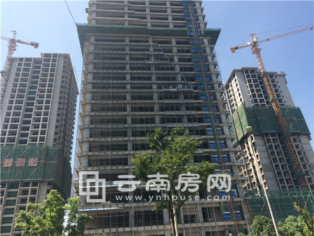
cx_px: 157
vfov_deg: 48.2
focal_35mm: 29
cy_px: 118
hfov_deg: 61.7
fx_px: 263
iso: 32
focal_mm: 4.15
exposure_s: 1/1208
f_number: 2.2
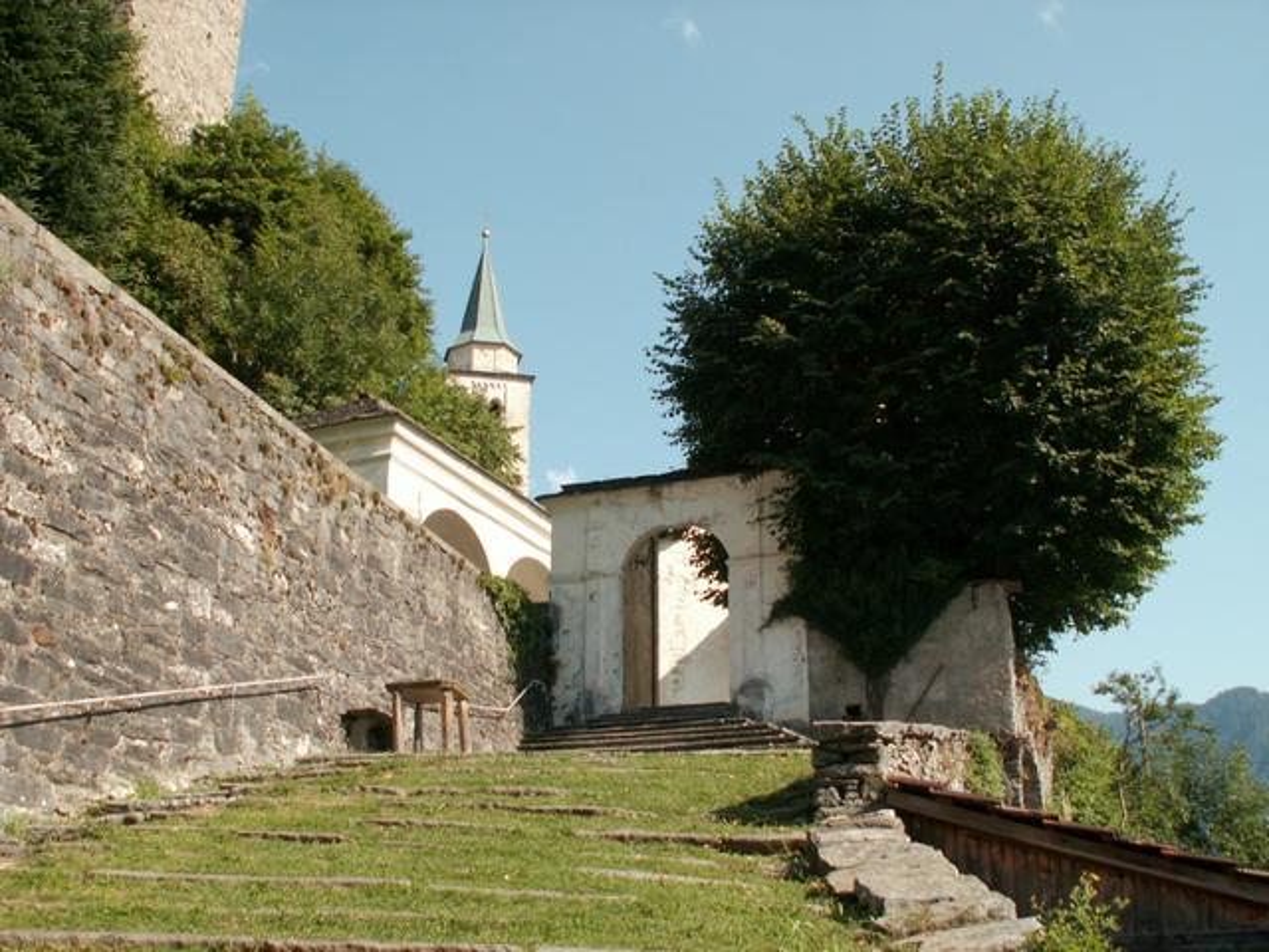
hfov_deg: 52.6
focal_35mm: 35
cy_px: 476
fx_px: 1283
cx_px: 634
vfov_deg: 40.7
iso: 50
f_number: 3.5
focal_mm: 5.86
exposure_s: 1/400
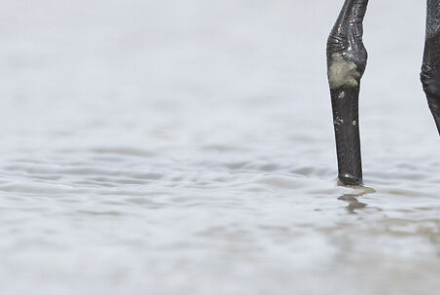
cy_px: -169
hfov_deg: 0.5
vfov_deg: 0.3
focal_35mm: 4501
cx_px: 421
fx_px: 55064
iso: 500
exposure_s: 1/1250
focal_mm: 850
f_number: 8
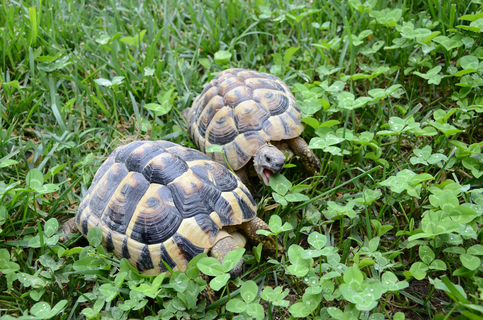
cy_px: 160
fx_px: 502
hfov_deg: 51.4
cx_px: 242
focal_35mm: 38
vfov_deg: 35.3
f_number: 5.6
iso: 800
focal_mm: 25
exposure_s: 1/500
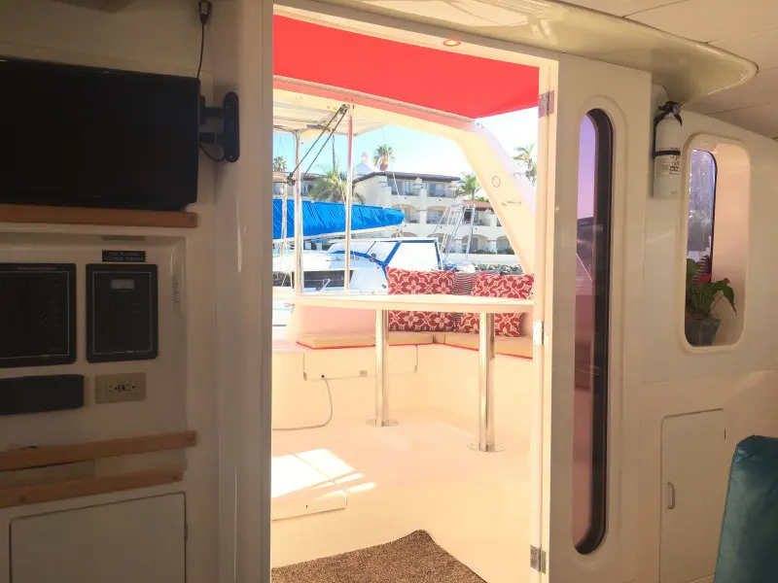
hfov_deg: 61.7
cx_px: 389
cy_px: 292
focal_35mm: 29
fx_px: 652
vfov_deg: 48.2
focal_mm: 4.15
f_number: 2.2
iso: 25
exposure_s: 1/553
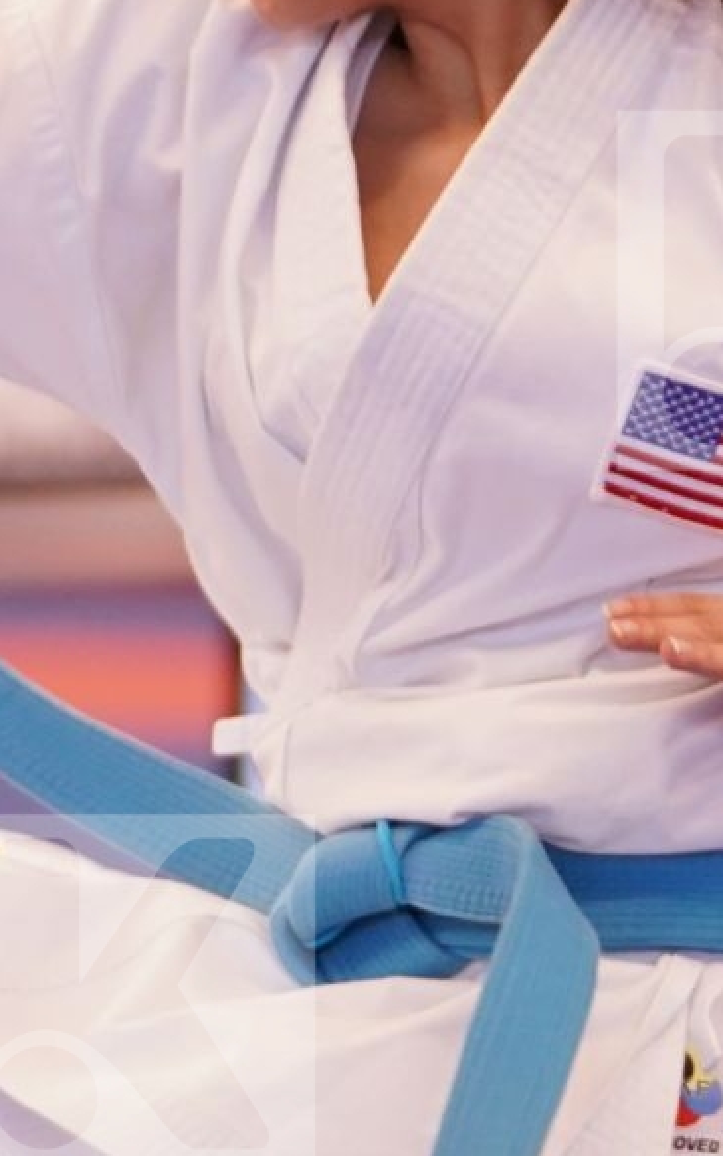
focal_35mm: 757
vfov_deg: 2.8
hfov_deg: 1.7
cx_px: 131
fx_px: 23866
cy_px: 291
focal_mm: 161
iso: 1600
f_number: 2.8
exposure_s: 1/500
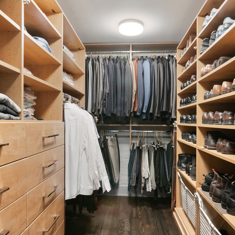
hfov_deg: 60.9
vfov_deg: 60.9
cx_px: 118
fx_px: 200
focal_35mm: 26
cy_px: 125
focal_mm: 20
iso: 400
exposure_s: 1/1.25
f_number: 8
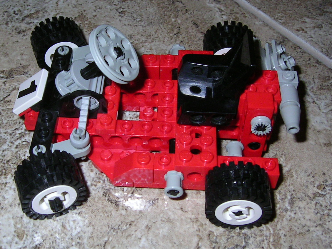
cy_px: 125
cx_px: 152
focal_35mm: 51
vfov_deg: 28.6
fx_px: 489
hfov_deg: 37.5
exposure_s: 1/30
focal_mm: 5.6
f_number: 4.8
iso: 100
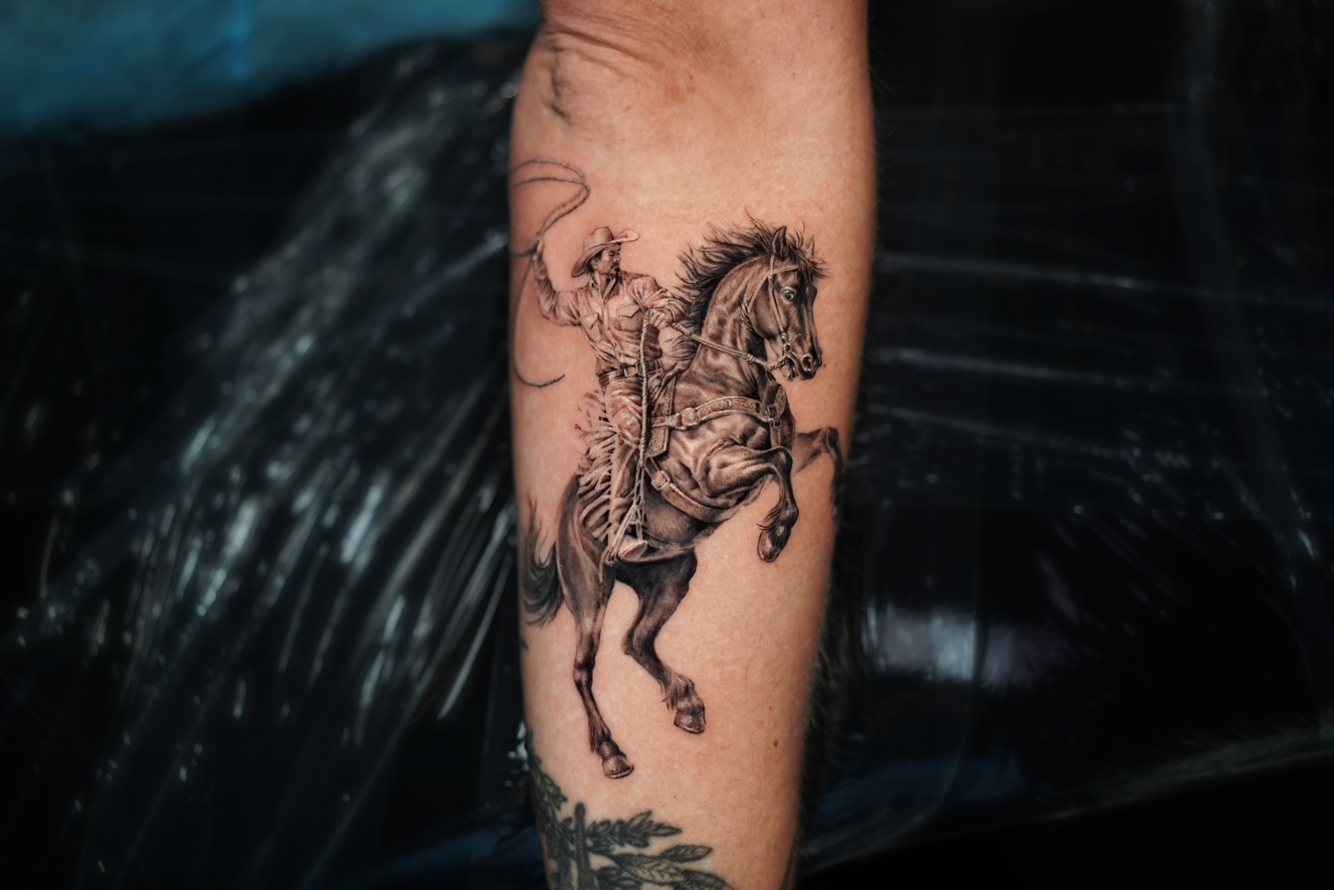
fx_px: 2038
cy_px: 445
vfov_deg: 24.6
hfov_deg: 36.2
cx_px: 667
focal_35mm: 55
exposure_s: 1/60
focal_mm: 55
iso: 1250
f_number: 1.8
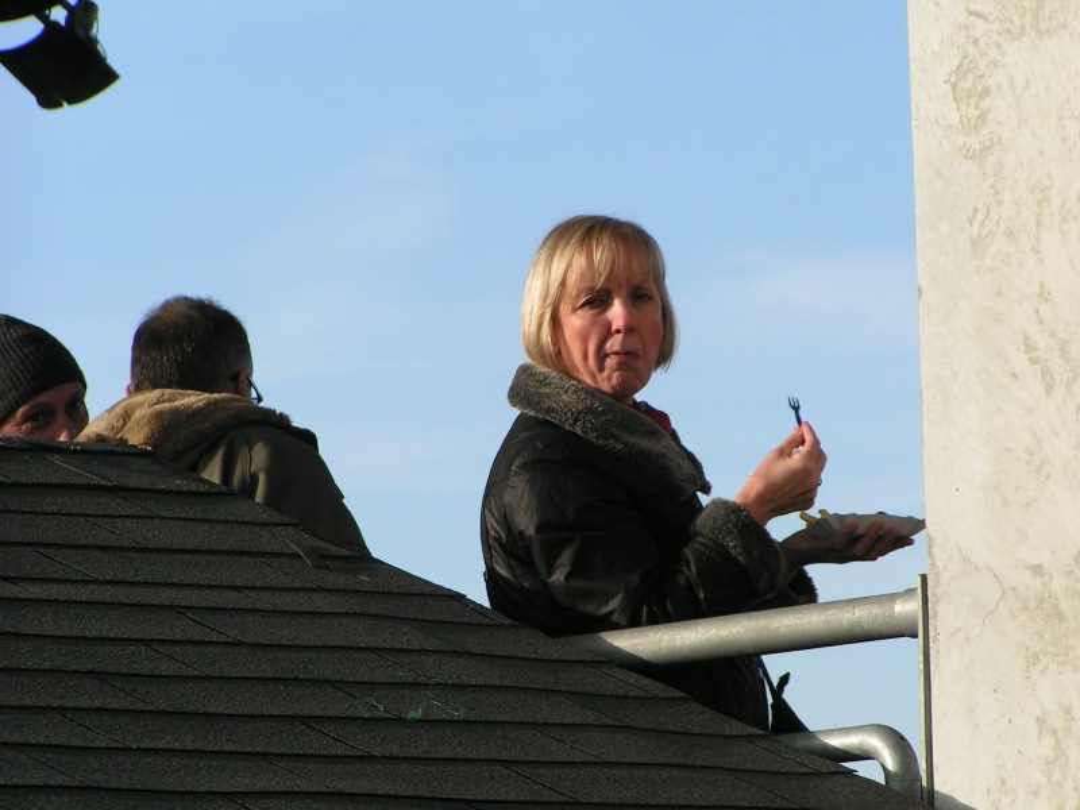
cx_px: 540
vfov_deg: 6.9
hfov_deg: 9.2
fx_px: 6739
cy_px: 405
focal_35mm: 216
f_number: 5
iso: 50
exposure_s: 1/400
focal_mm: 33
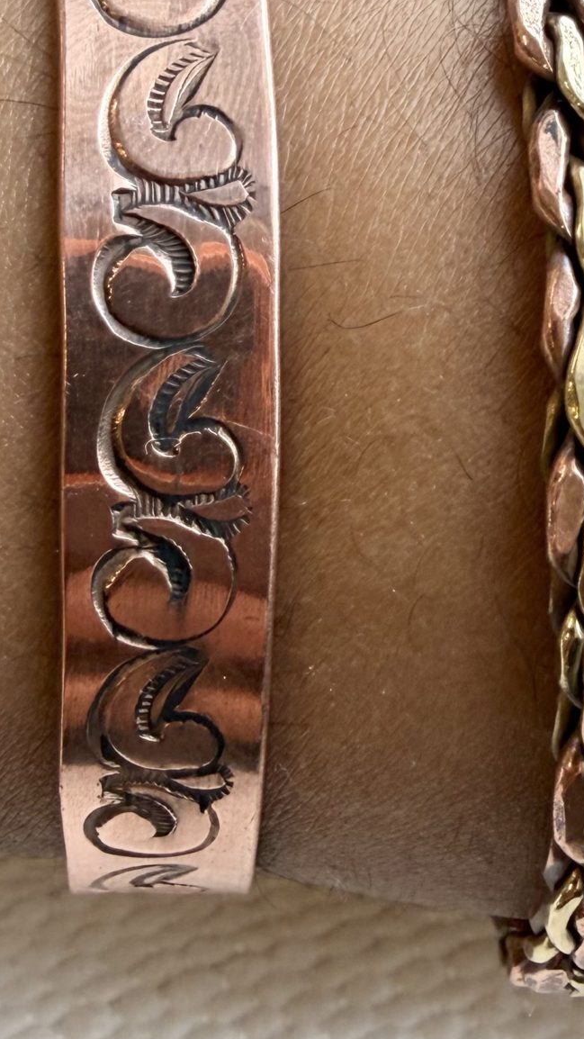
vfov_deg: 36.0
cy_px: 528
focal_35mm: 58
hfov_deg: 20.7
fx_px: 1597
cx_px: 229
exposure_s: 1/100
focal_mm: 2.22
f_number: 2.2
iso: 64
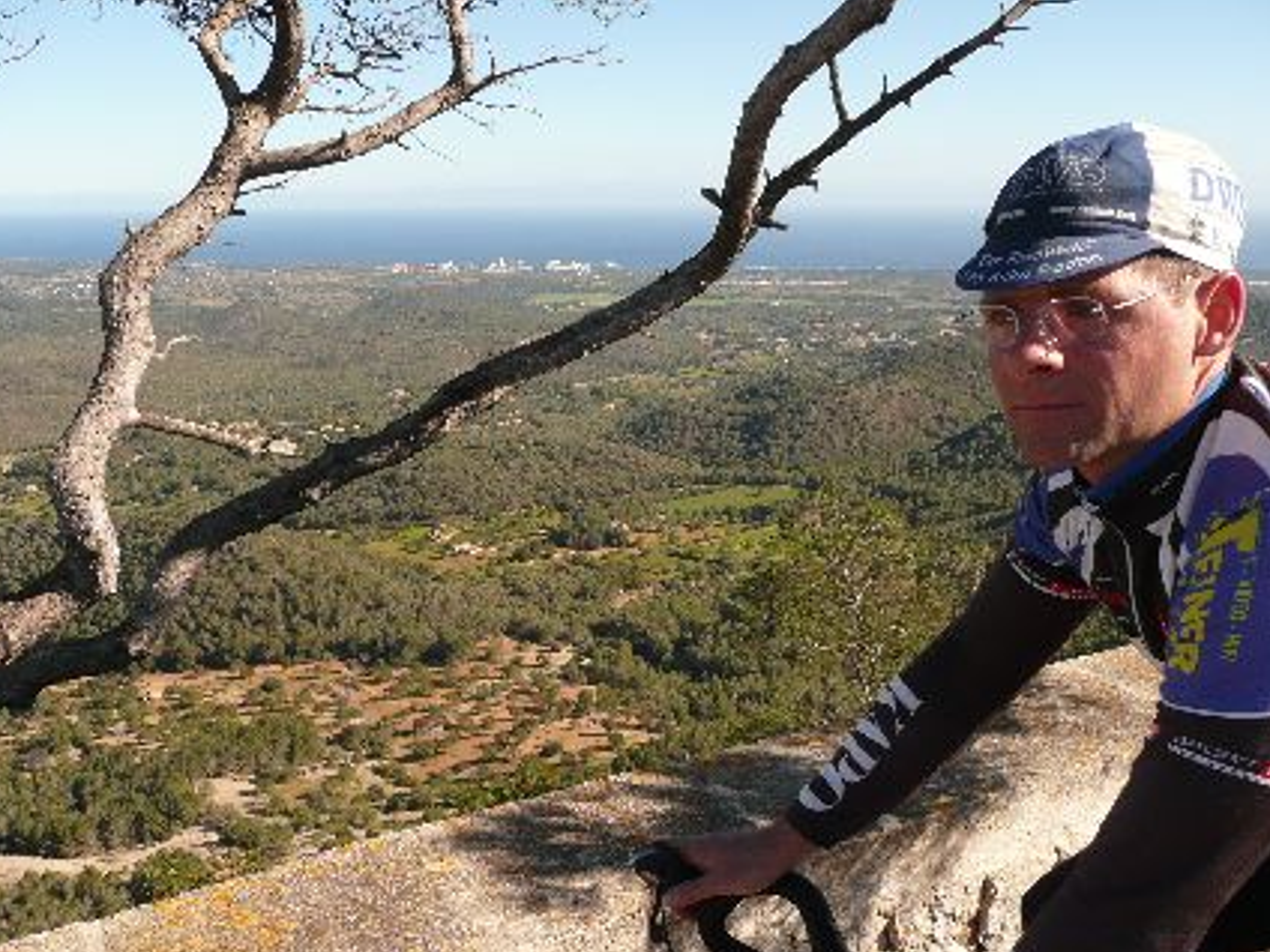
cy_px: 531
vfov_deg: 42.9
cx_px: 662
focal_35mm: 33
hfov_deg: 55.3
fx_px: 1211
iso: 100
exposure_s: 1/640
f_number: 3.3
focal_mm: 4.6
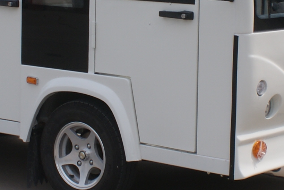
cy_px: 4
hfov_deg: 13.1
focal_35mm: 156
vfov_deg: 8.8
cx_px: 168
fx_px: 1232
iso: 100
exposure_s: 1/125
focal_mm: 22
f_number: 13
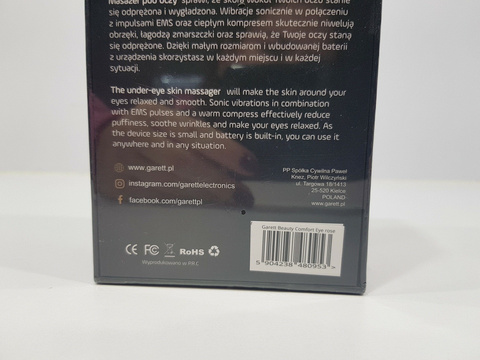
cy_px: 180
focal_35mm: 26
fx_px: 361
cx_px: 240
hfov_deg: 67.3
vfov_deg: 53.1
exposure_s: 1/202
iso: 40
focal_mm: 4.3
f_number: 1.7
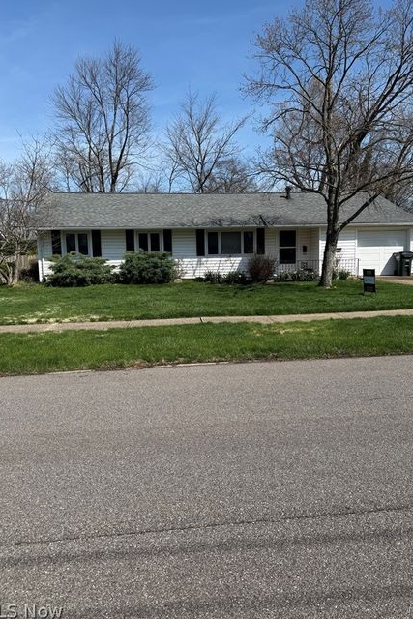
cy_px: 303
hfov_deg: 49.6
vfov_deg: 69.4
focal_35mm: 26
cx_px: 218
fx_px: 447
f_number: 1.78
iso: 80
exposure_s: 1/4975
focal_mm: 6.76
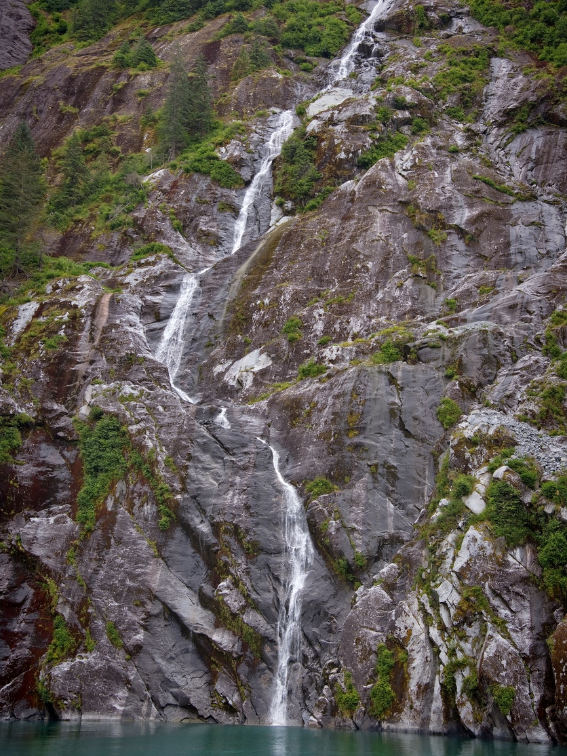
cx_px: 288
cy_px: 323
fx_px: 1158
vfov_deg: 36.1
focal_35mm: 53
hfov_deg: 27.5
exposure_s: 1/100
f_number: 5
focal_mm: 48
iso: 100
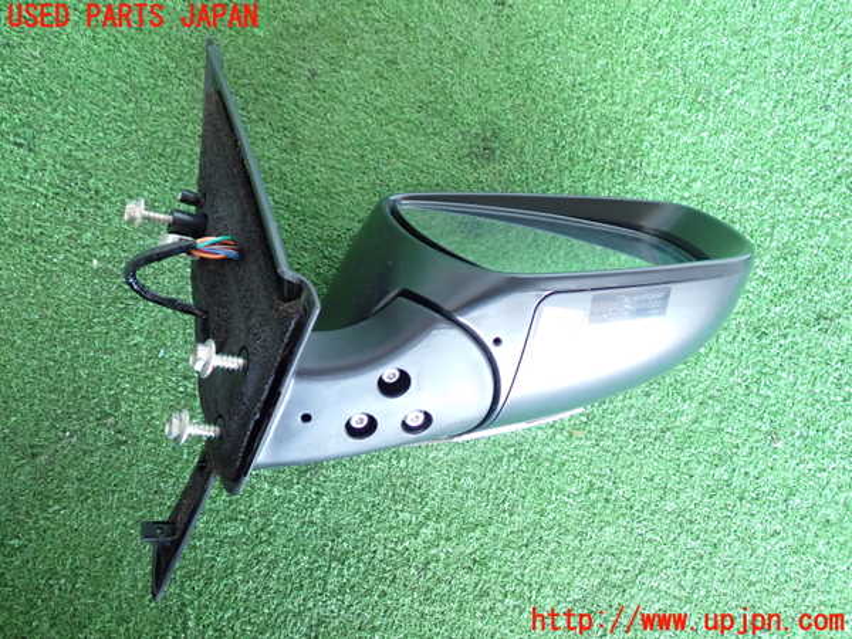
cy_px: 320
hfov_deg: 56.8
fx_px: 788
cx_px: 426
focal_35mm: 32
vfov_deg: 44.2
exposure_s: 1/30
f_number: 2.4
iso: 640
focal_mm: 5.79
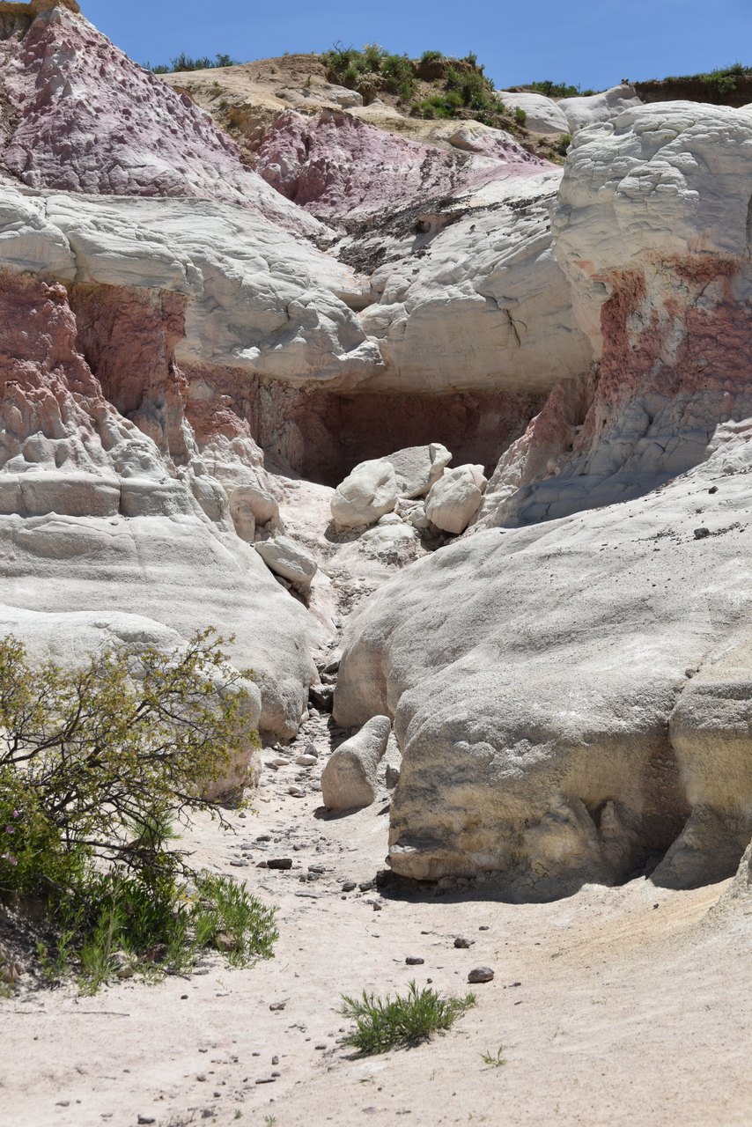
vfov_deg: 26.0
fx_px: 2442
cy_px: 564
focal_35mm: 78
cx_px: 376
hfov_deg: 17.5
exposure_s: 1/320
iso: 100
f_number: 9
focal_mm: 78
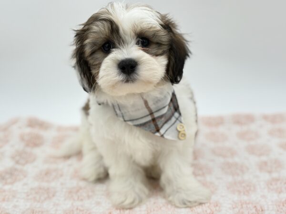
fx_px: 430
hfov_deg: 36.8
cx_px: 143
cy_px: 107
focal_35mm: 52
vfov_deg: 28.0
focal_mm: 5.96
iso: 32
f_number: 1.6
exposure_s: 1/392
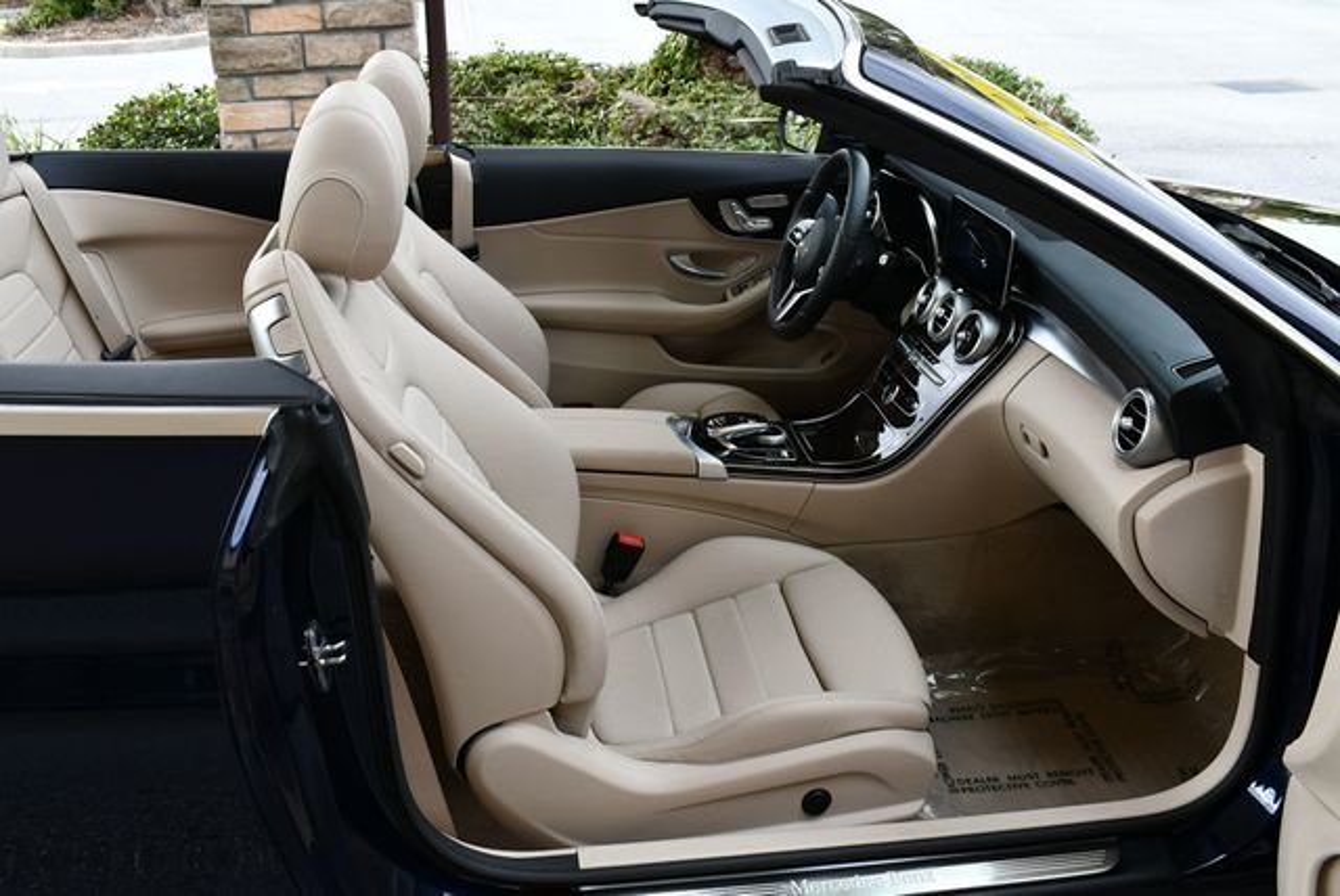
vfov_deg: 36.9
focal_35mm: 36
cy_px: 448
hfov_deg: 53.1
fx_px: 1341
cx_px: 670
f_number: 5.6
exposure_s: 1/250
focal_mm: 18
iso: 320
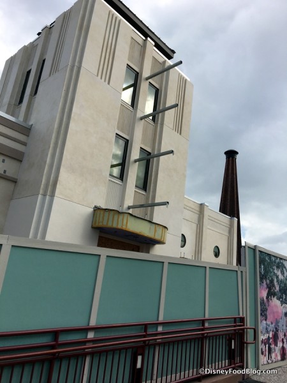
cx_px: 144
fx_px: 321
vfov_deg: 61.7
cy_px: 192
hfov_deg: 48.2
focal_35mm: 29
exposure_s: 1/1425
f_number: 2.2
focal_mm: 4.15
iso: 25
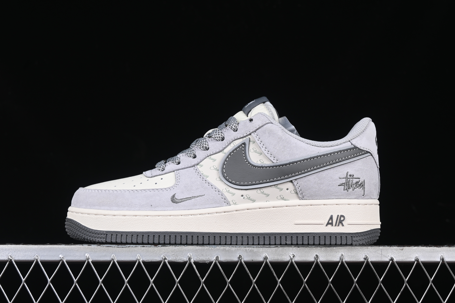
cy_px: 152
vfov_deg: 18.2
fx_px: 948
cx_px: 228
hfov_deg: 27.0
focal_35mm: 75
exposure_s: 1/80
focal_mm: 50
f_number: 8
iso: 160
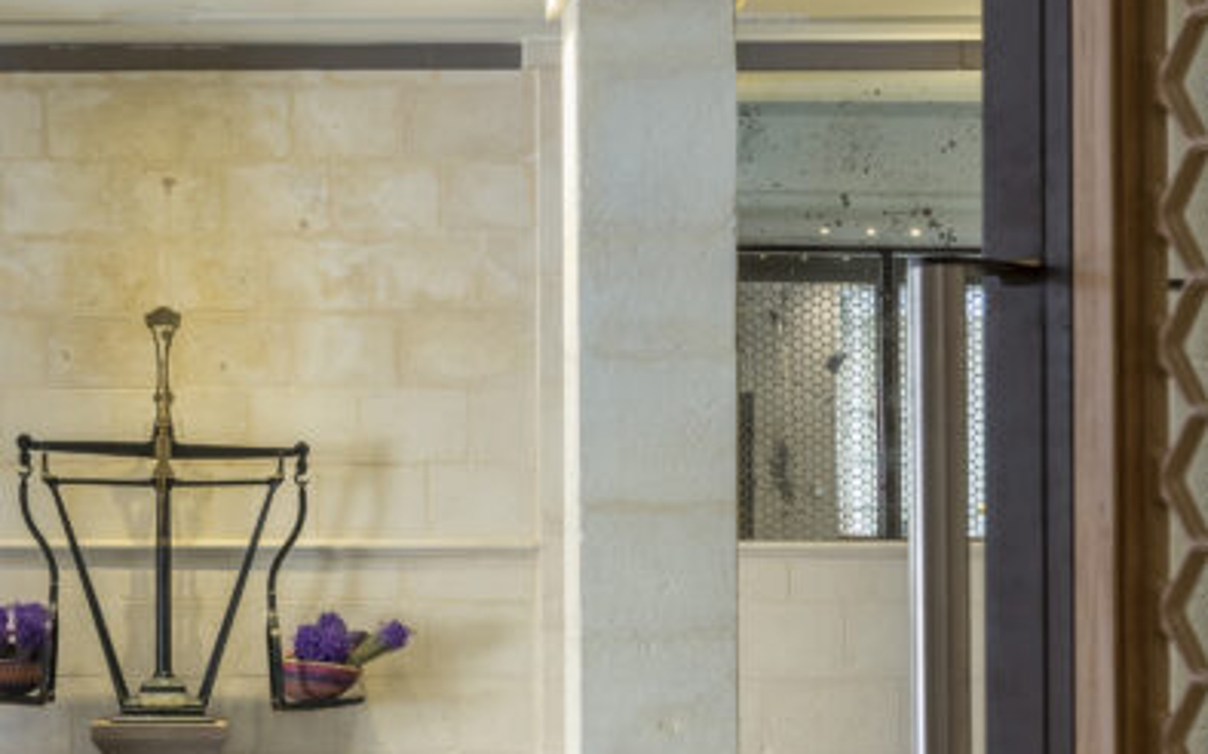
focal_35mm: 96
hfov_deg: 21.3
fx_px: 3160
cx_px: 205
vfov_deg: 13.5
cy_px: 642
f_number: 13
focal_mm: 36
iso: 100
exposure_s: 3
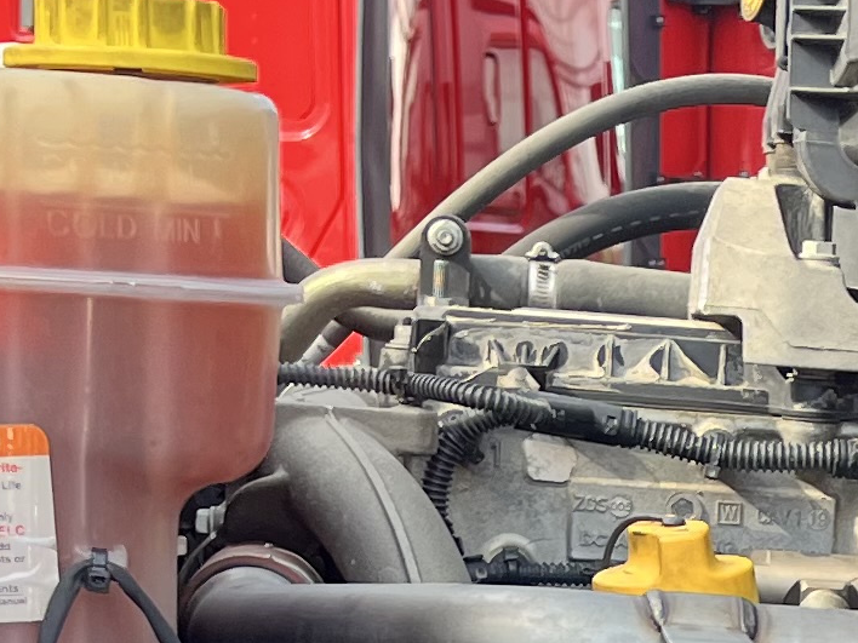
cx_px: 956
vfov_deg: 9.6
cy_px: 1101
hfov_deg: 13.1
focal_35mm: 148
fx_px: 3668
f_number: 1.6
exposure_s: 1/304
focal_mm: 5.1
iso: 50
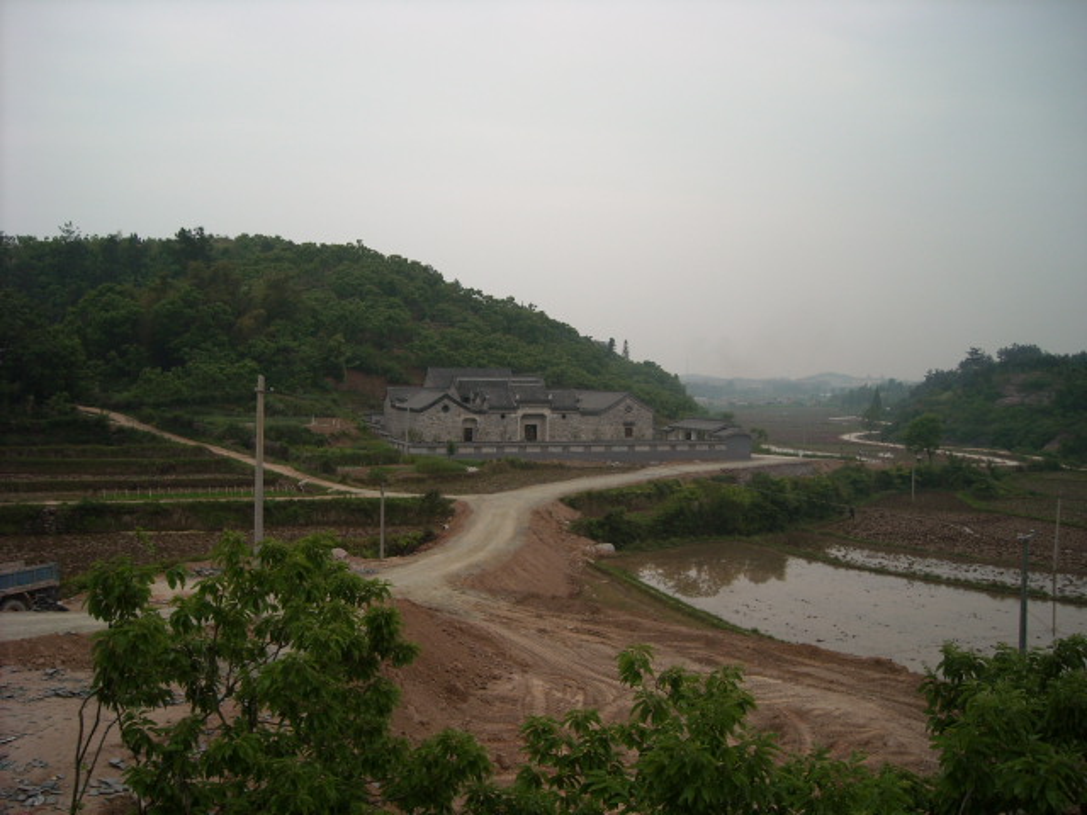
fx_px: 1099
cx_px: 544
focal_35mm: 35
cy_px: 408
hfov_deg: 52.6
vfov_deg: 40.7
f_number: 2.8
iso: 64
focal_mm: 5.7
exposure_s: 1/61
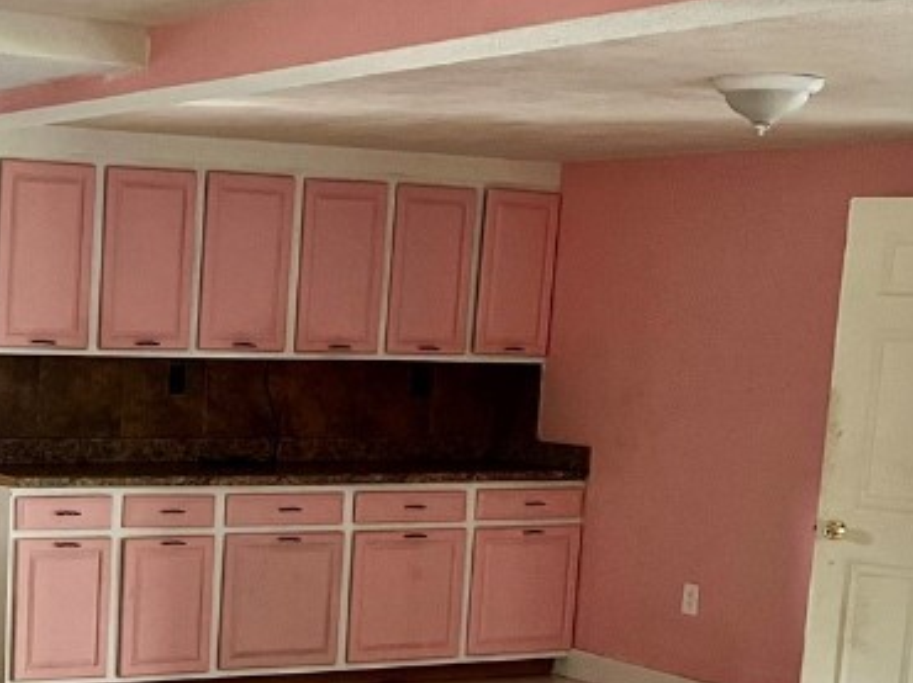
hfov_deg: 25.8
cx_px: 12
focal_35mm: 72
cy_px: 584
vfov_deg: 20.1
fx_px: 1898
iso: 320
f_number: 1.5
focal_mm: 5.7
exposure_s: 1/60
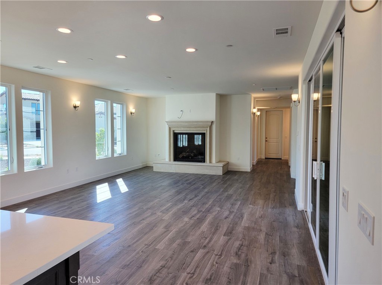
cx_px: 191
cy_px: 142
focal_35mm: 24
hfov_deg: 71.7
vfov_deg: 56.6
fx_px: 264
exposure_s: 1/120
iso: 40
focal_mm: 6.7
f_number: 1.8
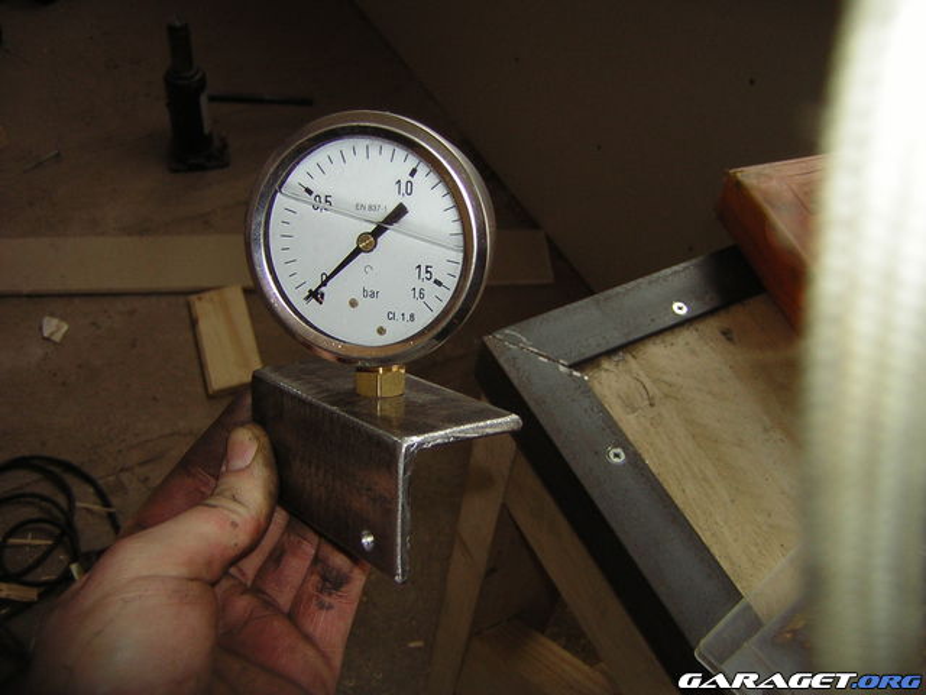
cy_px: 348
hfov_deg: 51.4
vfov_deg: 39.7
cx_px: 463
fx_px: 963
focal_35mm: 36
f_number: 2.6
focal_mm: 4.7
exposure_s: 1/60.1
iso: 50
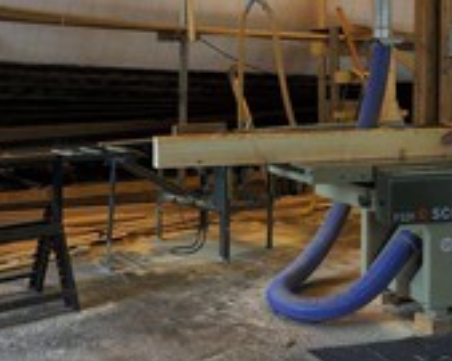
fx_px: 749
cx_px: 171
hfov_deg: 33.4
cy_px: 64
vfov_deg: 26.5
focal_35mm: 56
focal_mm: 24
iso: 800
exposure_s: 1/25
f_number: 11
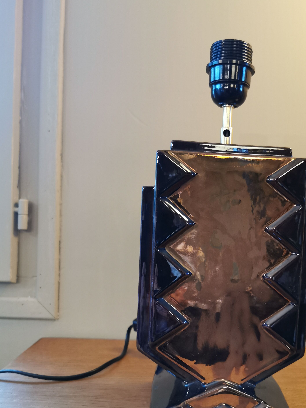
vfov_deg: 52.4
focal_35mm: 35
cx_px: 196
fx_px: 412
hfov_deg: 40.4
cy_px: 238
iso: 400
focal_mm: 5.56
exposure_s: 1/50
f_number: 1.6
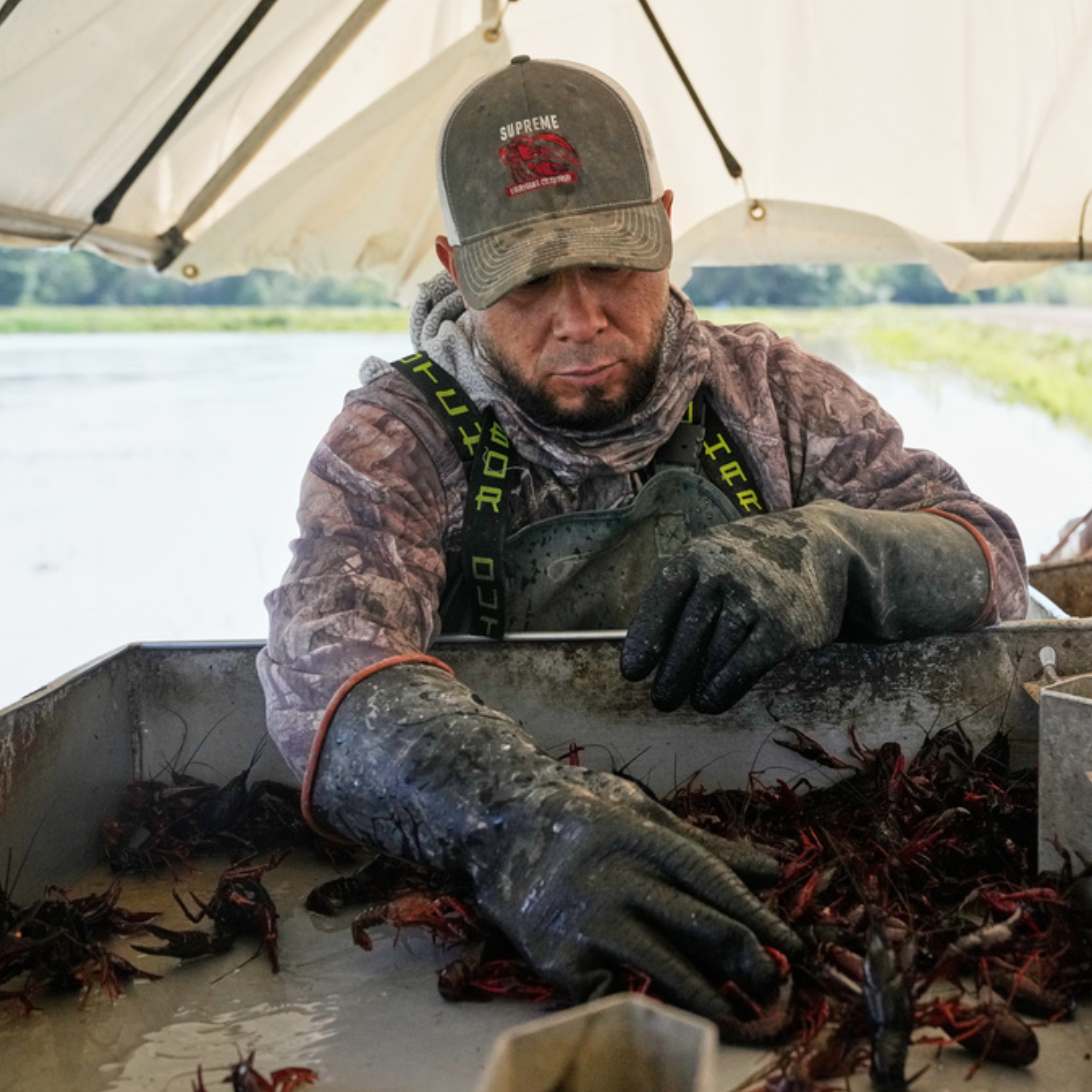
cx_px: 738
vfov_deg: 34.7
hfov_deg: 34.3
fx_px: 1749
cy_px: 548
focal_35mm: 49
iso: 2500
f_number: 4.5
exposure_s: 1/5000
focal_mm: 38
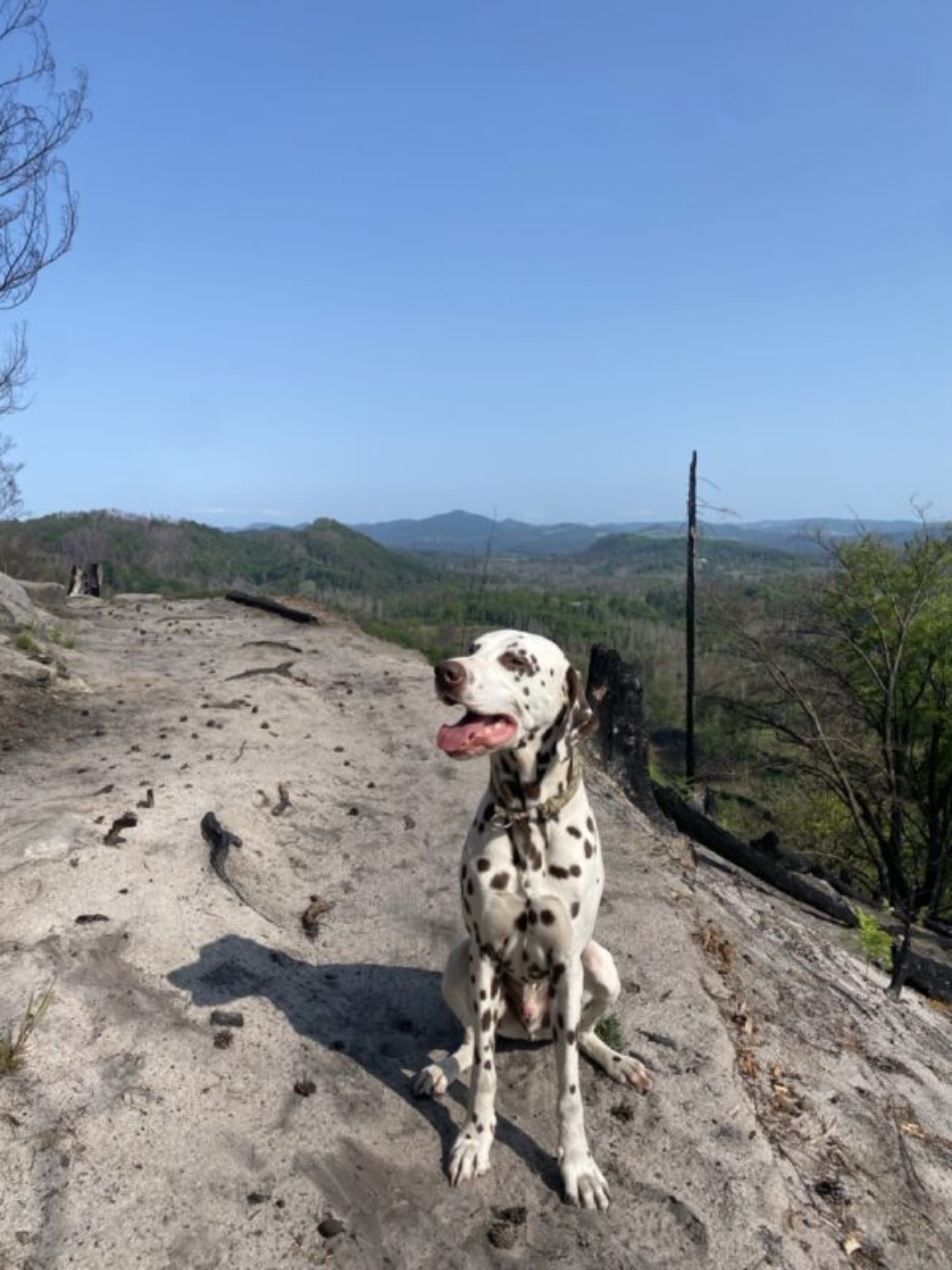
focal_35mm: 26
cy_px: 635
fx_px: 953
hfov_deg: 53.1
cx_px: 476
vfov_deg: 67.3
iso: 32
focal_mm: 4.25
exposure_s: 1/3401
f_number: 1.8
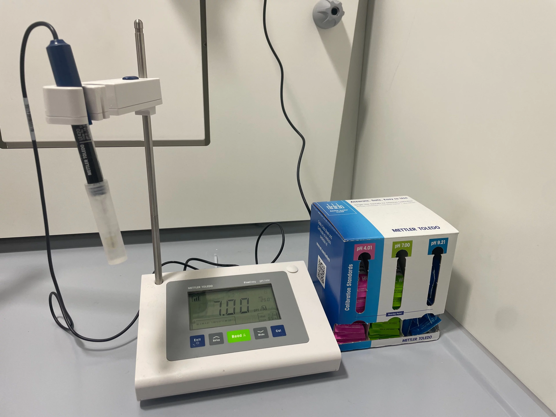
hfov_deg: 67.3
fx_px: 418
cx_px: 278
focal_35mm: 26
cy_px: 208
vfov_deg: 53.1
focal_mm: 4.2
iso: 64
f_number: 1.6
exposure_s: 1/100
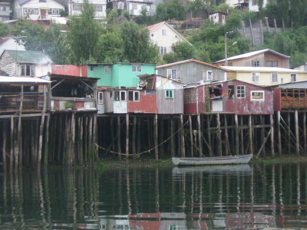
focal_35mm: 84
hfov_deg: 23.3
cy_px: 115
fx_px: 745
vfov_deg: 17.6
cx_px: 154
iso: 50
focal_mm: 13.96
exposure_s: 1/176
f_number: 4.3
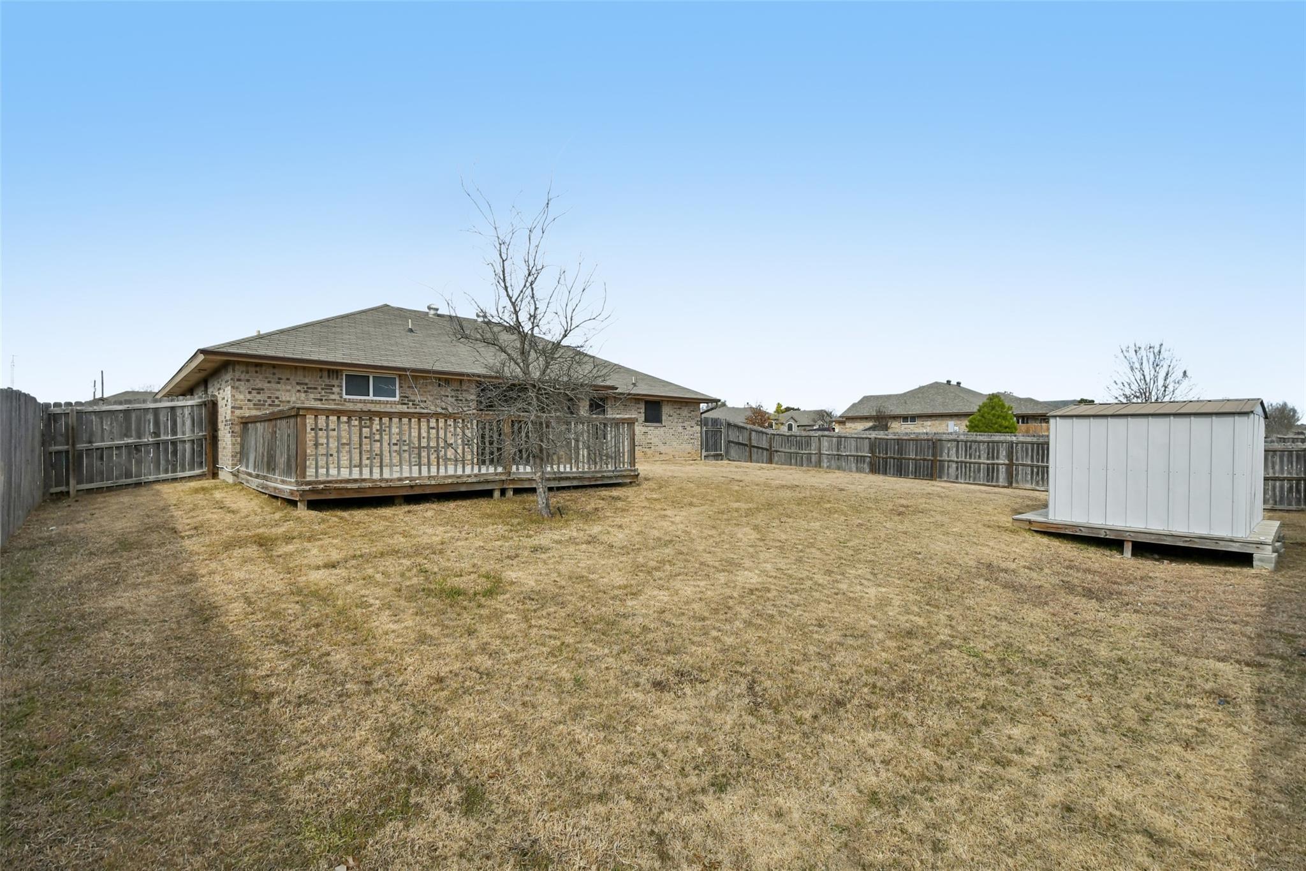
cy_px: 436
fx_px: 544
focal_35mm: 15
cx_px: 653
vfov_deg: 77.3
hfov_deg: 100.4
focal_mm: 10
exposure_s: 1/2500
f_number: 8
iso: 400
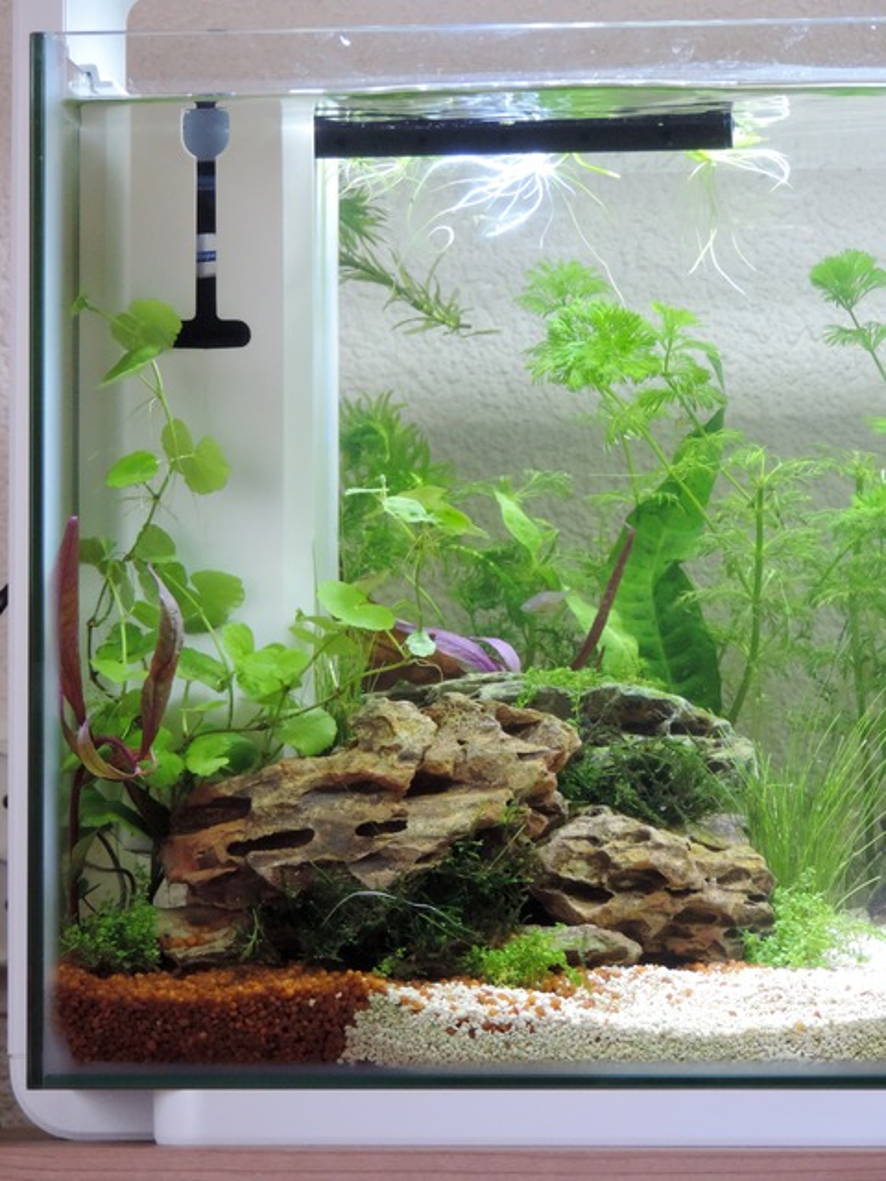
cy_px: 590
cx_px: 443
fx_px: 6825
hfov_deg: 7.4
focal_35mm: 200
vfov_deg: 9.9
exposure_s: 1/30
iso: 800
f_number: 4.6
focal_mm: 35.6
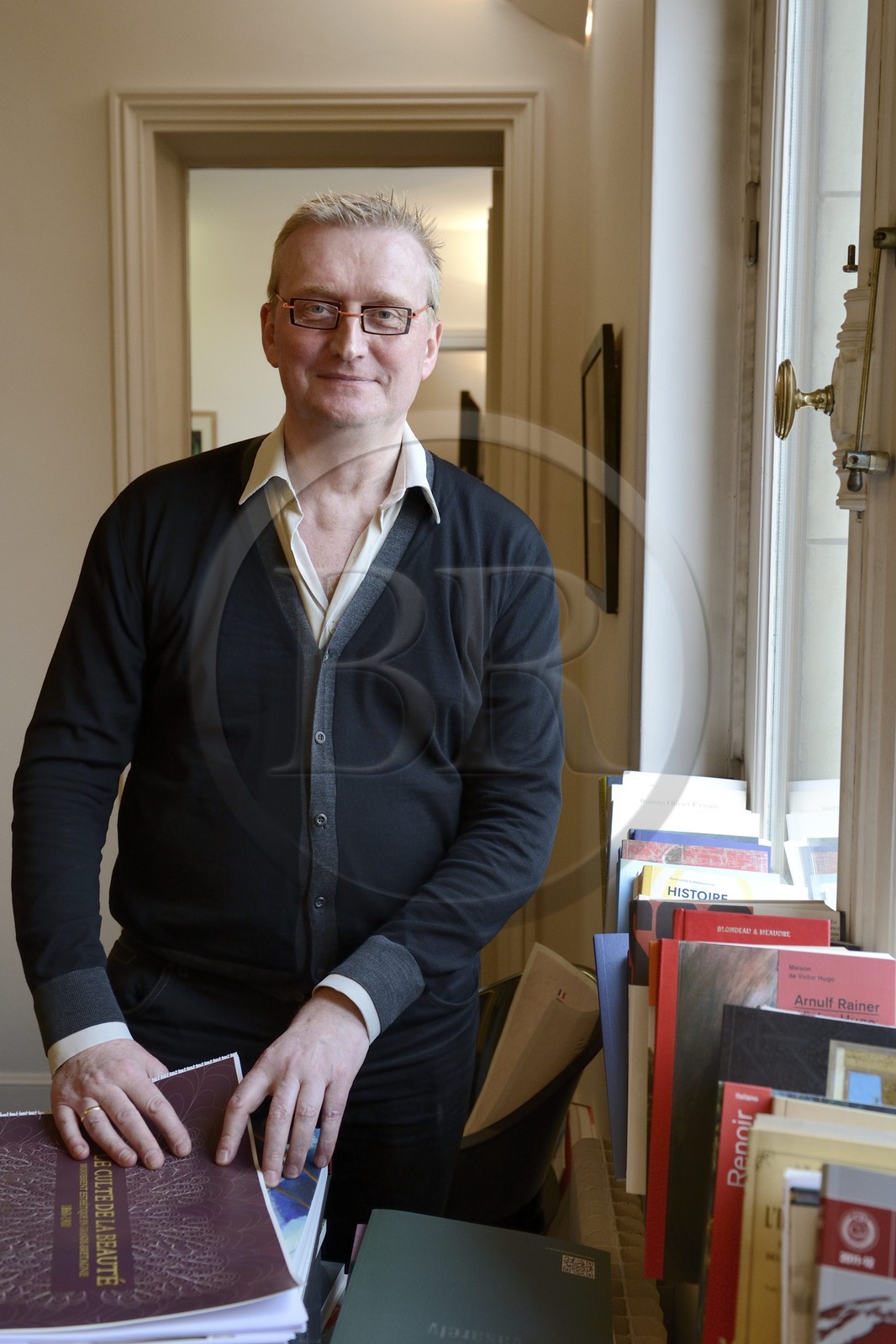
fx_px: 1307
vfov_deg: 54.4
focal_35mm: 35
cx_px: 448
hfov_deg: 37.8
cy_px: 672
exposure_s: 1/125
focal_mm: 35
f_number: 5
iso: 1600
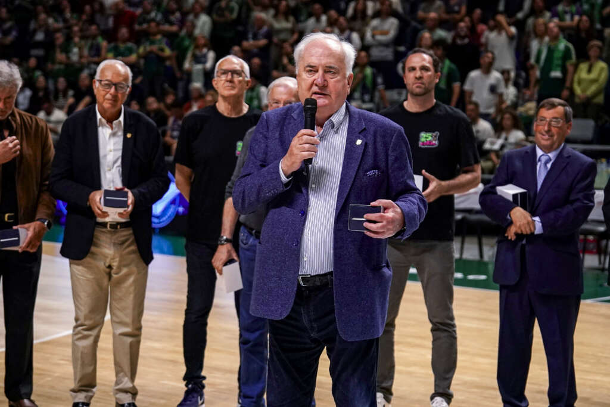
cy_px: 204
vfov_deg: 13.0
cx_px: 305
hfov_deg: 19.5
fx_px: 1779
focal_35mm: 105
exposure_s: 1/2000
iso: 2500
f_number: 2.8
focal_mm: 70
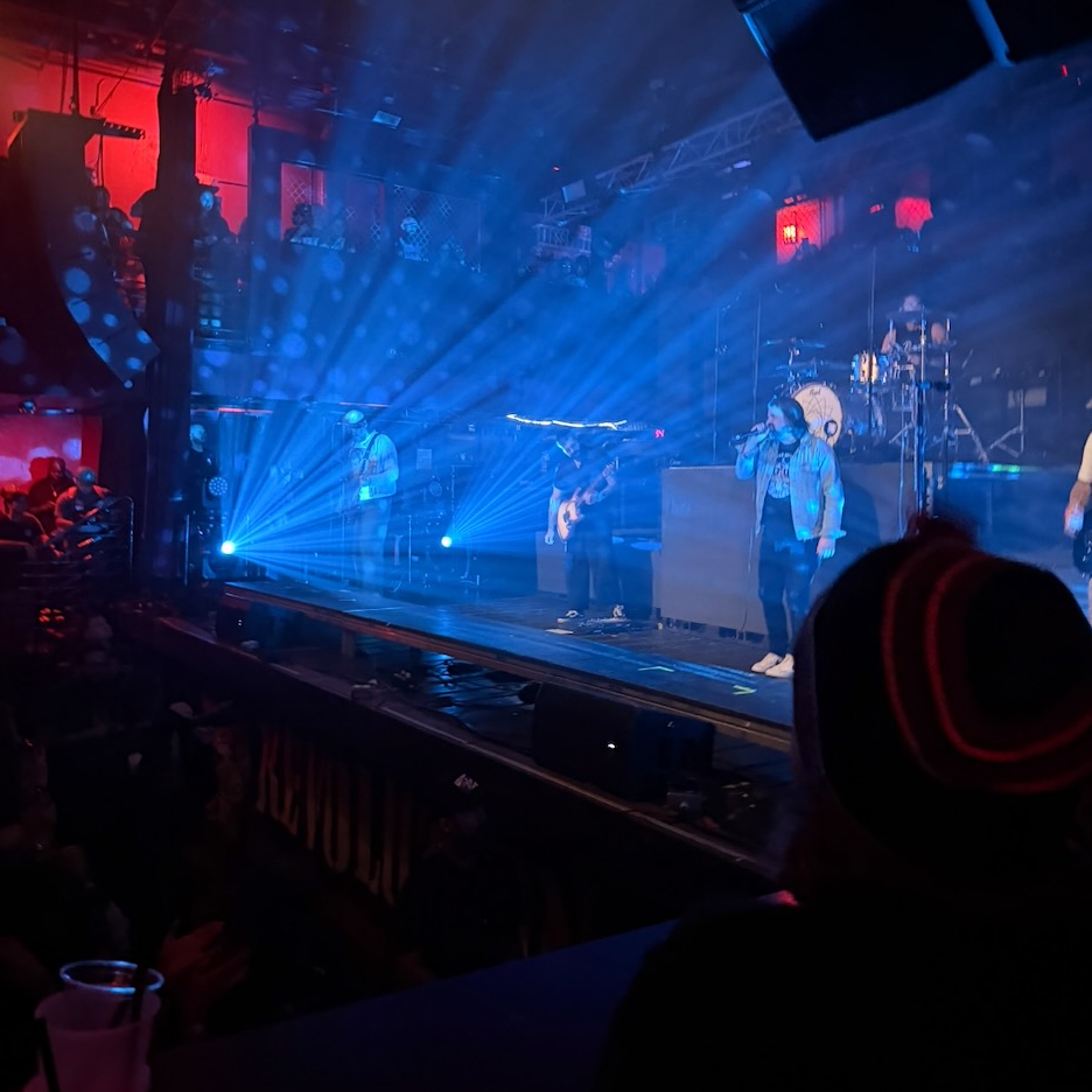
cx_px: 534
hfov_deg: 55.6
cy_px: 468
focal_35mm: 29
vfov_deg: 55.4
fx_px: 1035
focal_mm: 6.76
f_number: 1.78
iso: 1600
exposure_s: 1/30
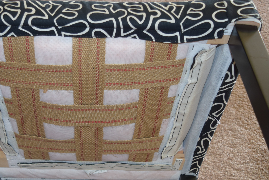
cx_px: 88
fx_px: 417
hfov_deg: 35.4
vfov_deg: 24.1
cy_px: 128
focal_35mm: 56
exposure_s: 1/50
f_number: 3.8
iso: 400
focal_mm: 23
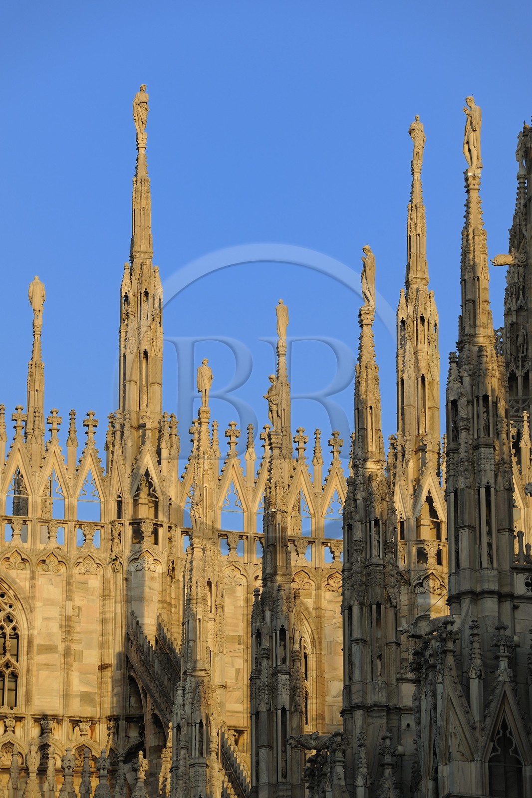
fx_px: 4435
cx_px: 266
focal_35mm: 200
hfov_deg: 6.9
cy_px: 399
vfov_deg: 10.3
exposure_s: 1/200
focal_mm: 200
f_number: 8
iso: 200
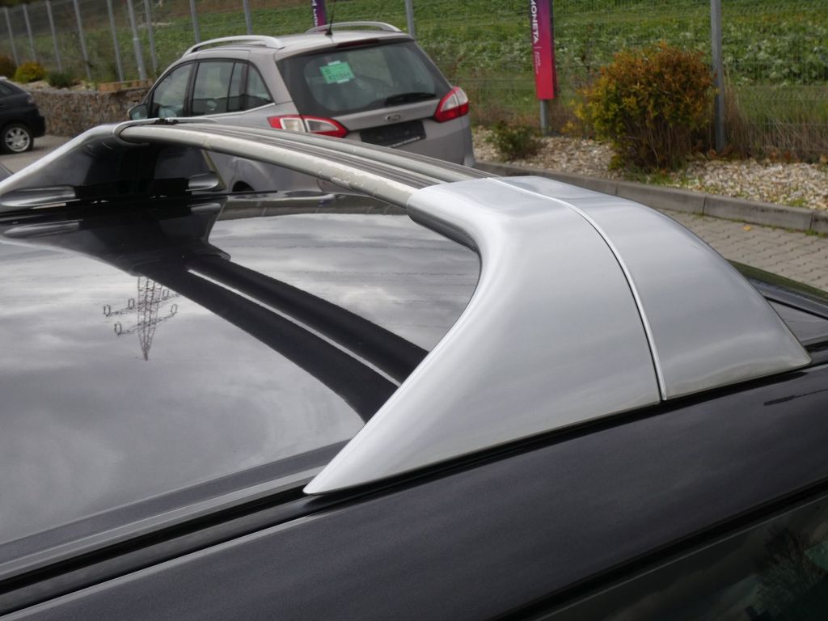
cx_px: 414
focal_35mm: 46
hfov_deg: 41.2
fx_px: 1100
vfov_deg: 31.5
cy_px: 310
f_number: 5.6
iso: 80
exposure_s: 1/80
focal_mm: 8.2
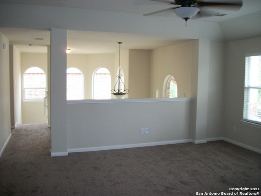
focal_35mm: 32
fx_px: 241
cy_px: 98
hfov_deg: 56.8
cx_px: 130
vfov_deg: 44.2
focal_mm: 5.7
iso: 160
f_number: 2.9
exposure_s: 1/30
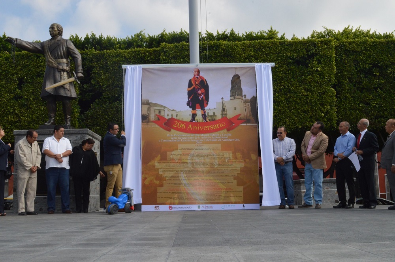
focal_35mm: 39
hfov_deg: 49.6
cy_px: 131
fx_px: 428
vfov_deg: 34.2
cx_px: 198
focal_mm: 26
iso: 800
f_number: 22
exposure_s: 1/200
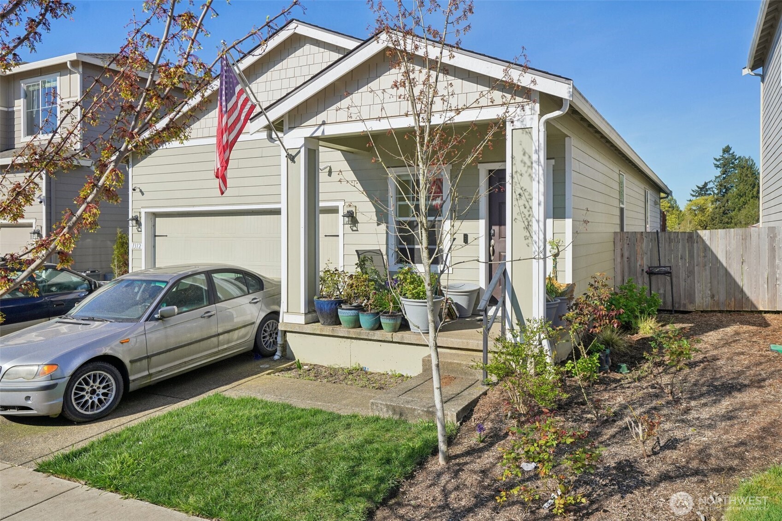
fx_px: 565
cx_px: 391
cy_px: 260
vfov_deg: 49.5
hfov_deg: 69.4
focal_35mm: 26
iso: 400
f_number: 8
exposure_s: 1/1250
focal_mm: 26
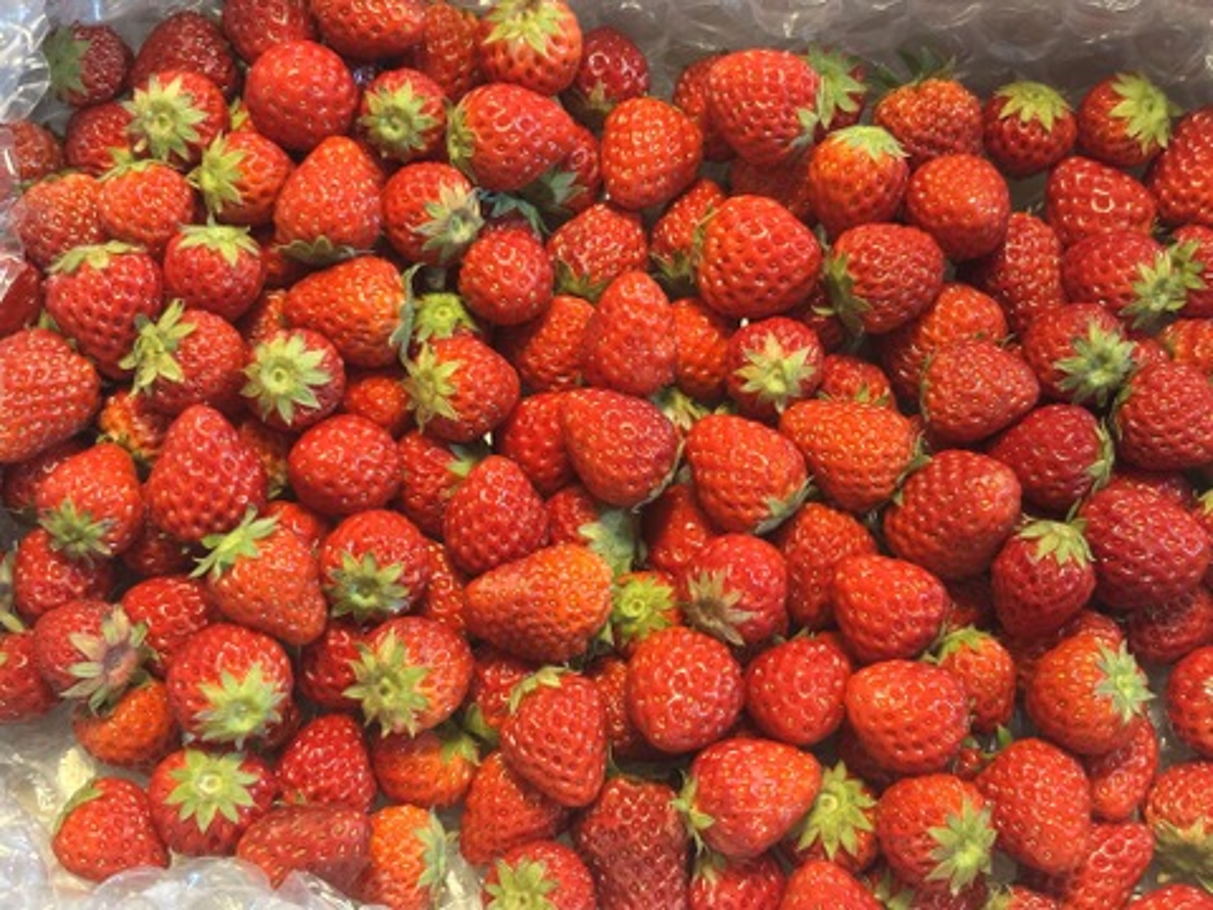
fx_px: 1822
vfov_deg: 28.0
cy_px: 455
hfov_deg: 36.8
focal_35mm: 52
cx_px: 606
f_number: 1.6
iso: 250
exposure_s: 1/38
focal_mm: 5.96
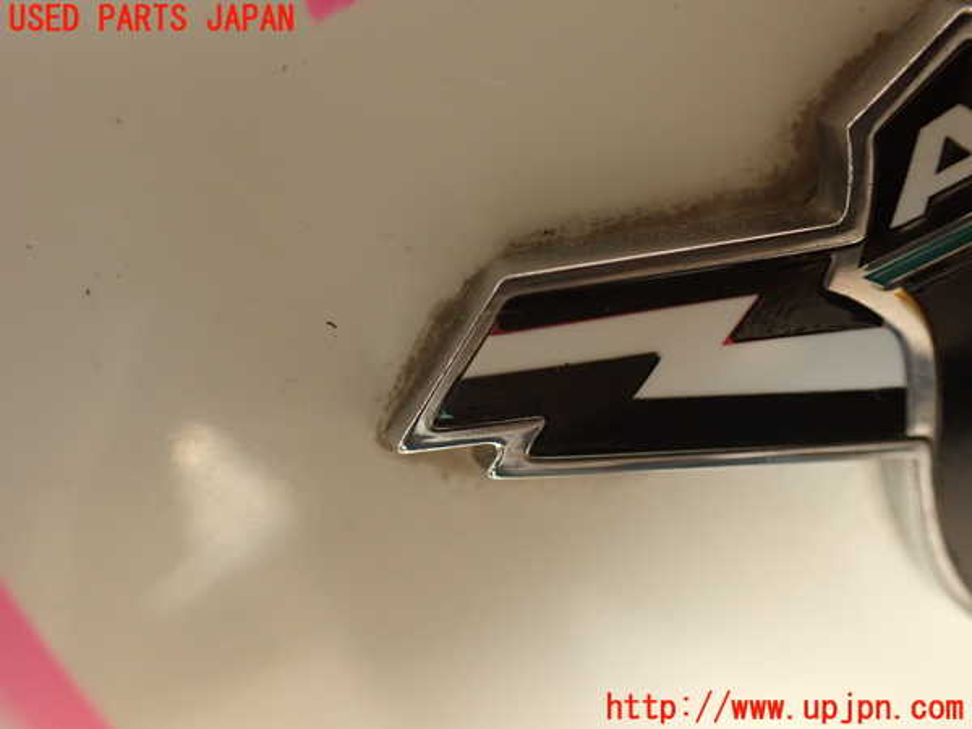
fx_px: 899
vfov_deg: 44.2
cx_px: 486
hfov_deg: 56.8
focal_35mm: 32
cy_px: 364
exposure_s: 1/30
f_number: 2.4
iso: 320
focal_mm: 5.79
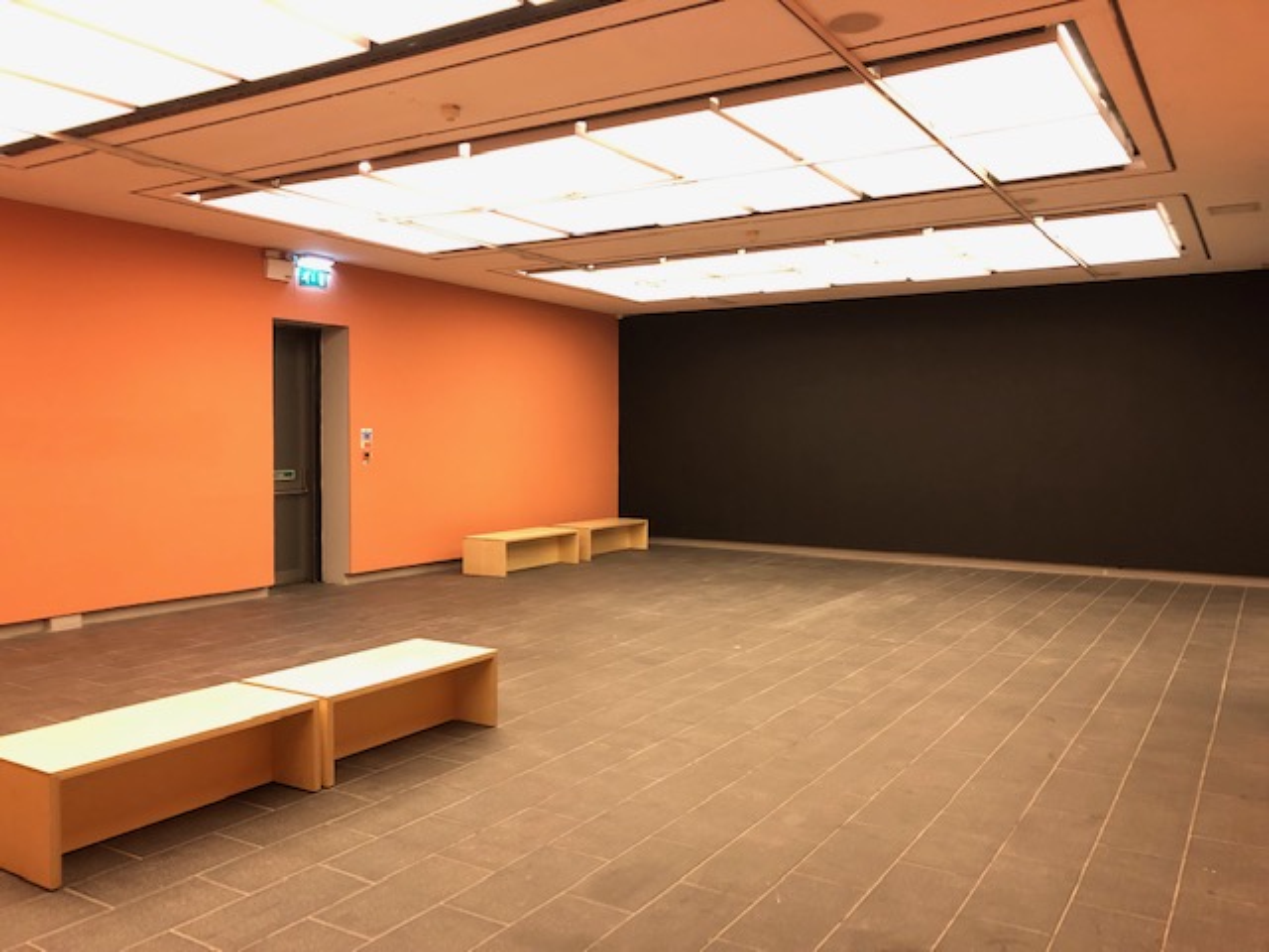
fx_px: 1026
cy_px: 476
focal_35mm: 28
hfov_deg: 63.4
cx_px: 634
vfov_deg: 49.7
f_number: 1.8
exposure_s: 1/12
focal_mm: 3.99
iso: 100
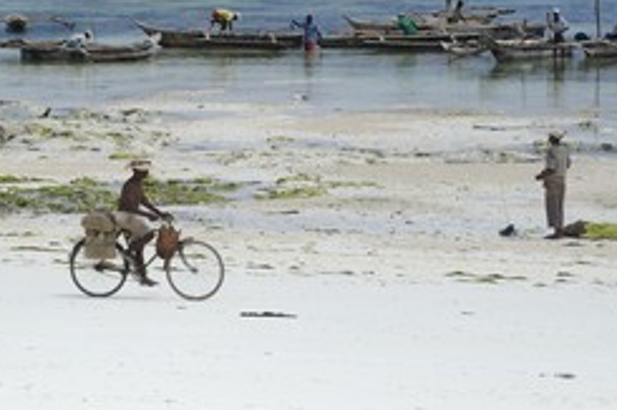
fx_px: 4110
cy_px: 80
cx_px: 189
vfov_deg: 5.7
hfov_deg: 8.6
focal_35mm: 240
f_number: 13
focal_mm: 140
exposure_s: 1/200
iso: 200
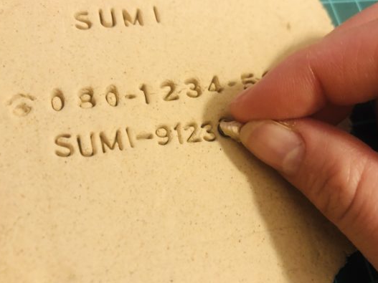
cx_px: 197
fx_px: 371
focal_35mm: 34
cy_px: 136
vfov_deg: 41.8
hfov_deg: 54.0
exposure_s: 1/14
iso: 100
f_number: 1.8
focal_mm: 3.99
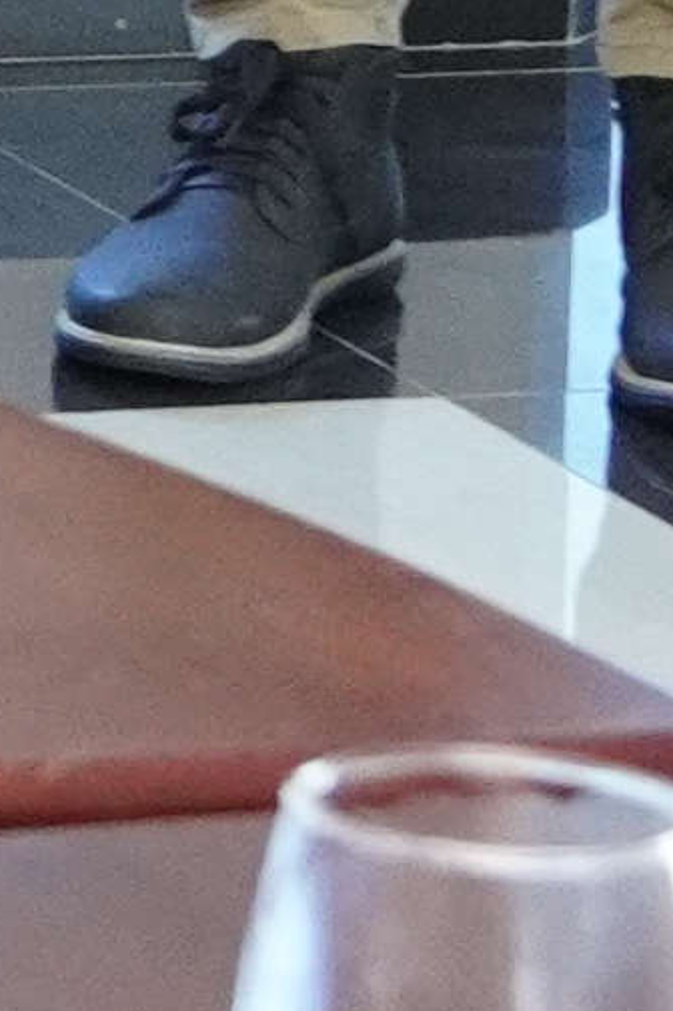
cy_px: -2436
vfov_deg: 4.5
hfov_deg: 2.8
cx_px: -4565
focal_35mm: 428
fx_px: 12017
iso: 2000
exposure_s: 1/100
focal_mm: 24
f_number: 4
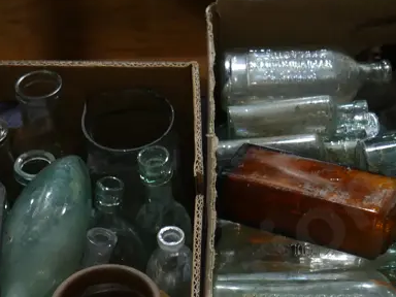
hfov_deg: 24.4
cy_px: 323
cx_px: 197
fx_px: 915
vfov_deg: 17.8
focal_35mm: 80
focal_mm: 15
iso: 640
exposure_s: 1/60
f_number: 3.6
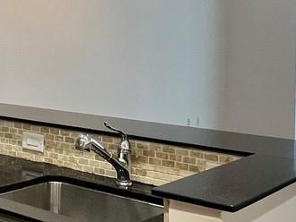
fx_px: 539
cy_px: 48
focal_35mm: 63
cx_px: 0
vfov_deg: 23.0
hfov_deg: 28.8
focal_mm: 1.57
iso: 160
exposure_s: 1/60
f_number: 1.8
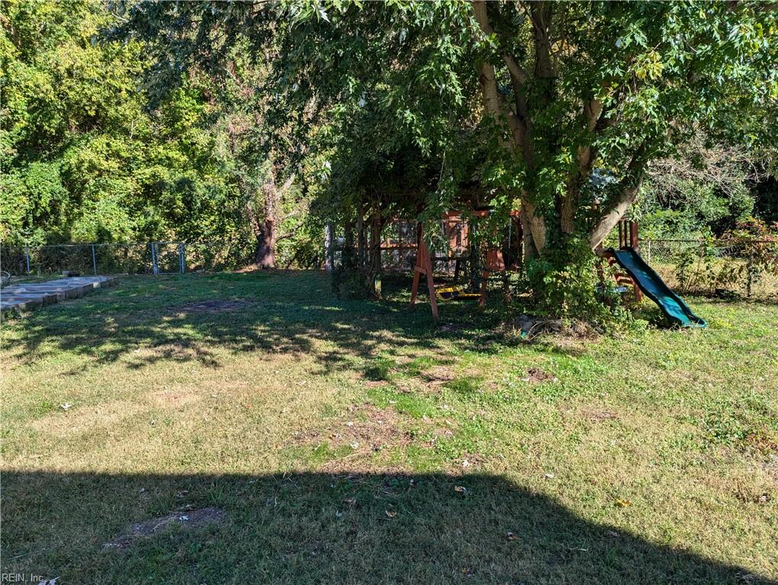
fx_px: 540
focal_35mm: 24
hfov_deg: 71.5
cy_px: 292
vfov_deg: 56.9
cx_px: 389
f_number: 1.85
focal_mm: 6.81
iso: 42
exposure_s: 1/602
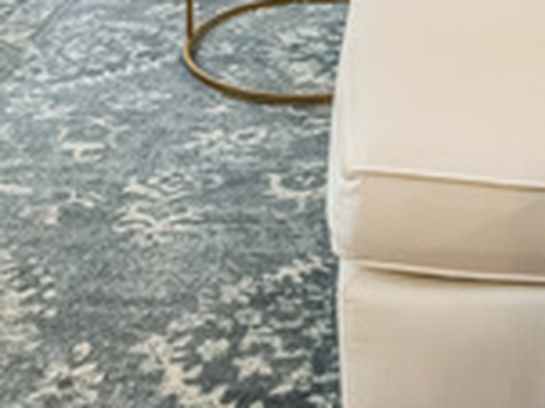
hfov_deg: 33.3
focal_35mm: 57
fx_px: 897
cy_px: -316
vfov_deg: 19.5
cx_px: 397
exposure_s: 1/30
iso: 400
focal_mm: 14
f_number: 8
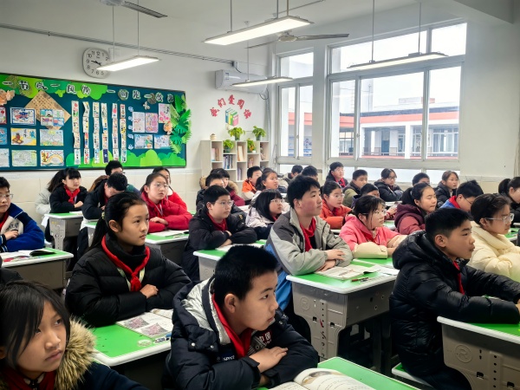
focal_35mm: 33
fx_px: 496
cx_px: 260
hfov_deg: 55.4
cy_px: 195
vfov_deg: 42.9
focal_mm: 5.75
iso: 320
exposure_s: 1/50
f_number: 4
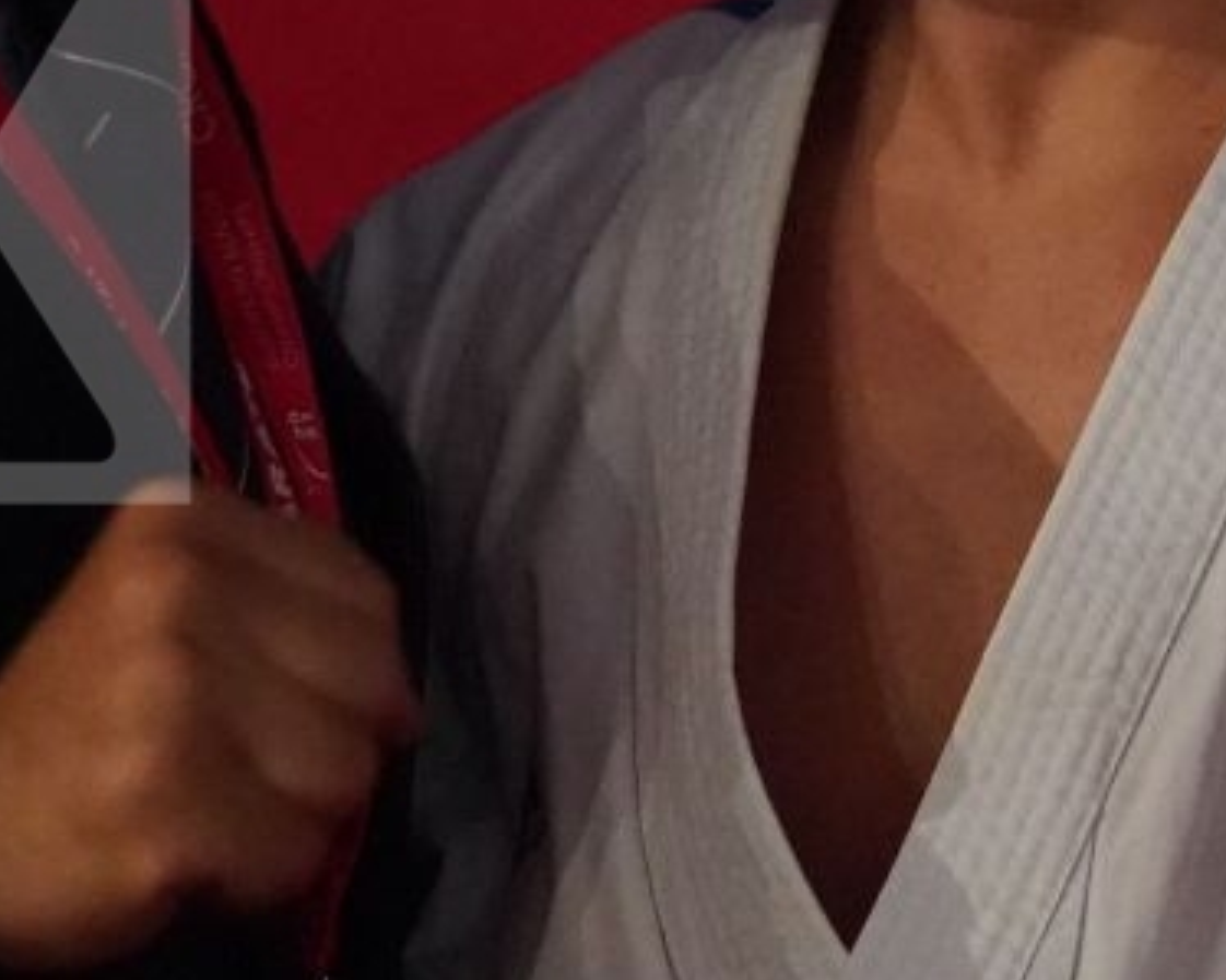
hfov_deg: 3.5
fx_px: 20314
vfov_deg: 2.8
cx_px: 997
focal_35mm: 560
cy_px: 206
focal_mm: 124
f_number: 2.8
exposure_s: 1/500
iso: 12800
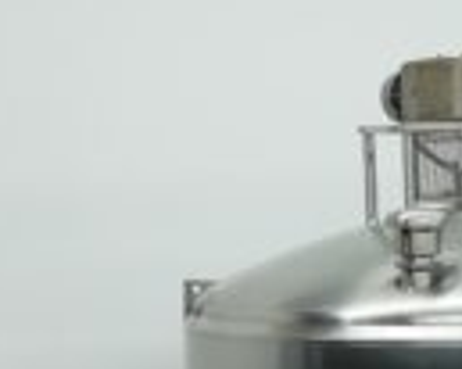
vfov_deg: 10.9
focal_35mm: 135
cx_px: 473
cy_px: 579
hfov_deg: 14.0
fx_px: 1845
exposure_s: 1/40
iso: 125
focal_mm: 13.84
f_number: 3.5
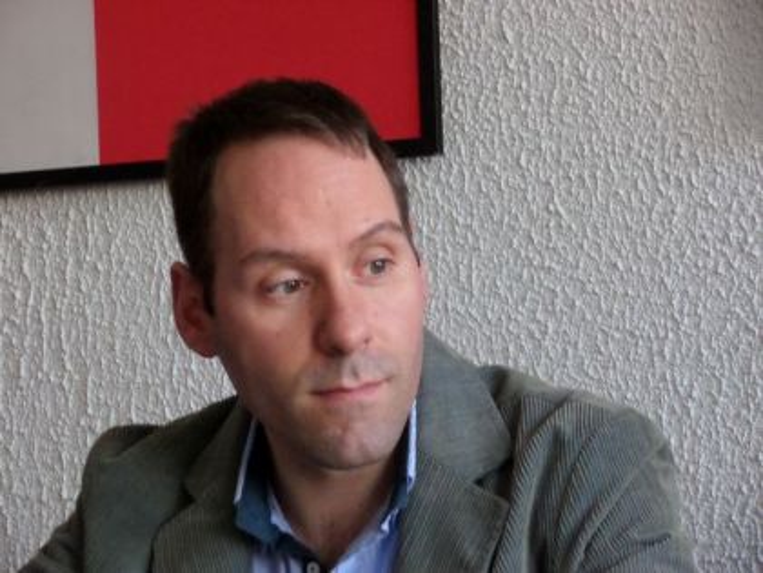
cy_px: 286
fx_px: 2954
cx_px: 382
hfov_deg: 14.7
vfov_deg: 11.1
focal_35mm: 134
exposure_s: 1/20
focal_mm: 24.1
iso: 400
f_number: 5.8
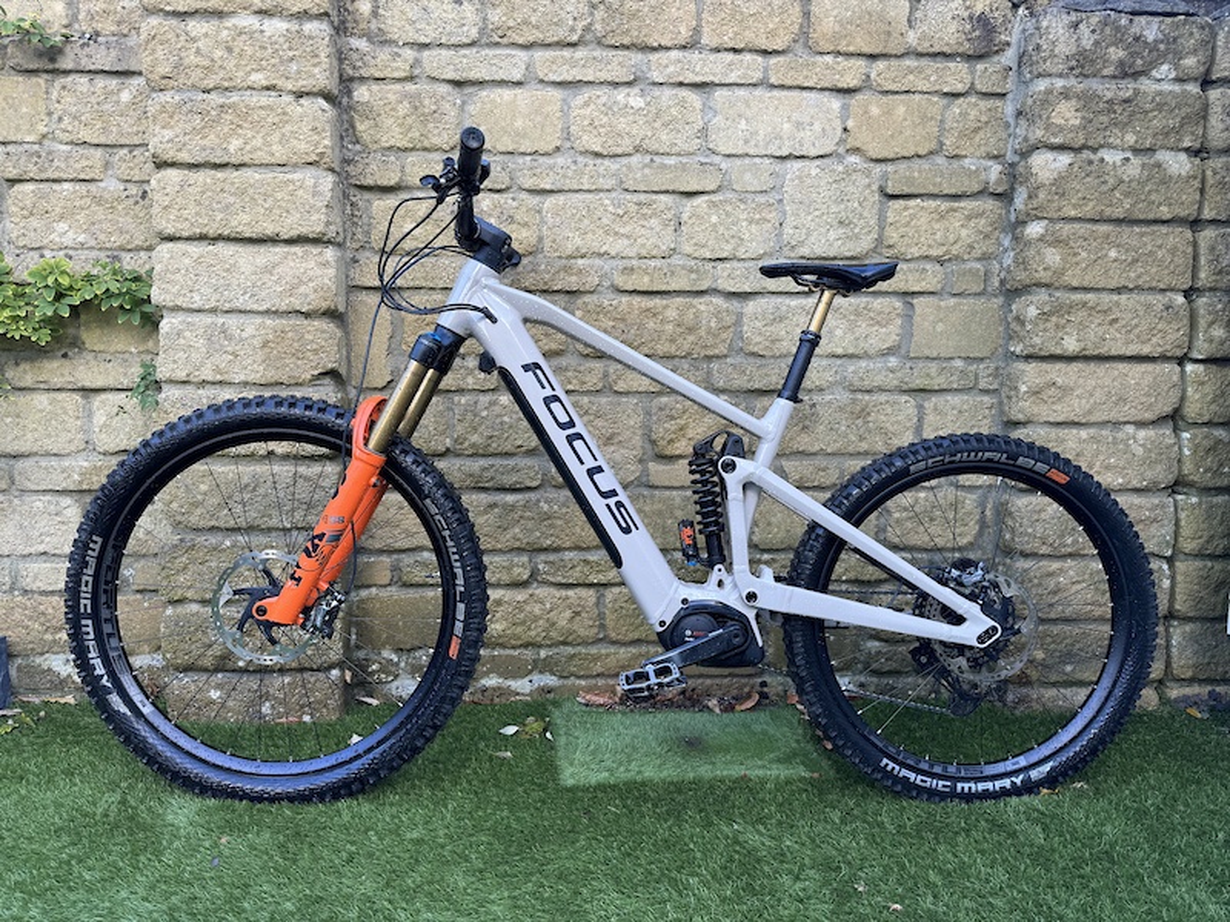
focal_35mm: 24
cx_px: 615
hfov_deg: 71.6
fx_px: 853
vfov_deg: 56.8
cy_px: 461
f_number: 1.78
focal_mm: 6.86
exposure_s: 1/142
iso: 64
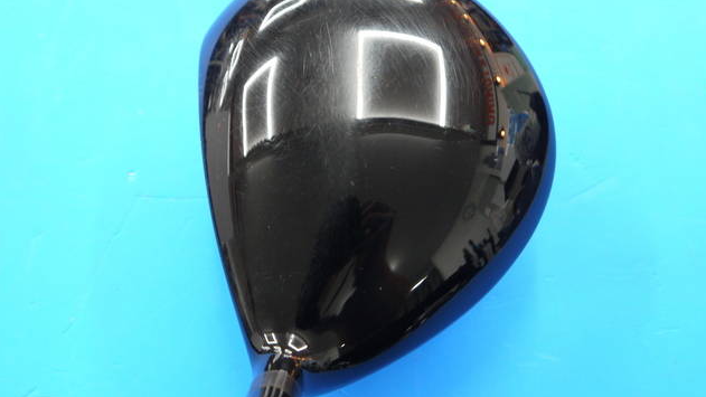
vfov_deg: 22.6
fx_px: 992
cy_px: 186
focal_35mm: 53
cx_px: 355
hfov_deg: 39.2
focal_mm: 24
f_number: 4.5
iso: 800
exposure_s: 1/60
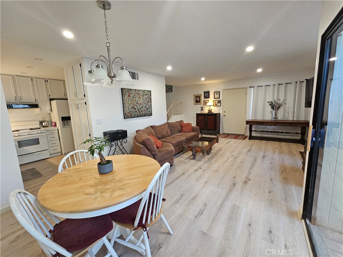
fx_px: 129
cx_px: 172
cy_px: 128
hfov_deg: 106.2
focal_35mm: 13
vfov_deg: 89.9
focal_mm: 2.2
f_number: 2.2
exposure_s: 1/60
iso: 400
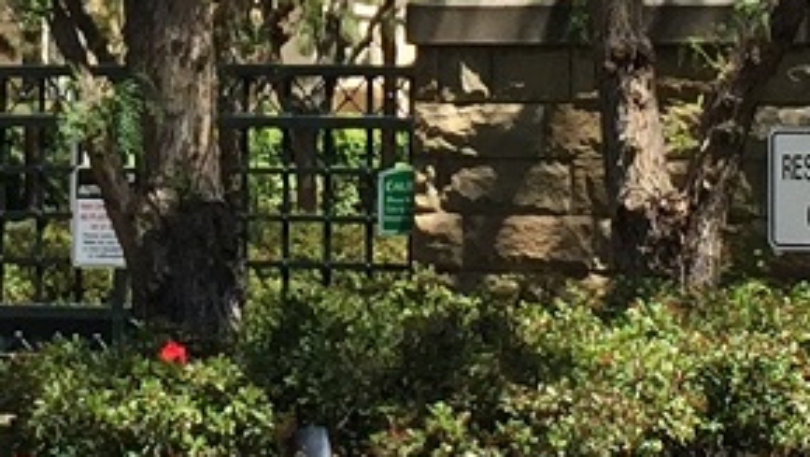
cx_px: 135
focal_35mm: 204
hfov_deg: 10.5
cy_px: -123
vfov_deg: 5.9
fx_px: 4384
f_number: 2.2
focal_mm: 4.15
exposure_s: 1/920
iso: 32
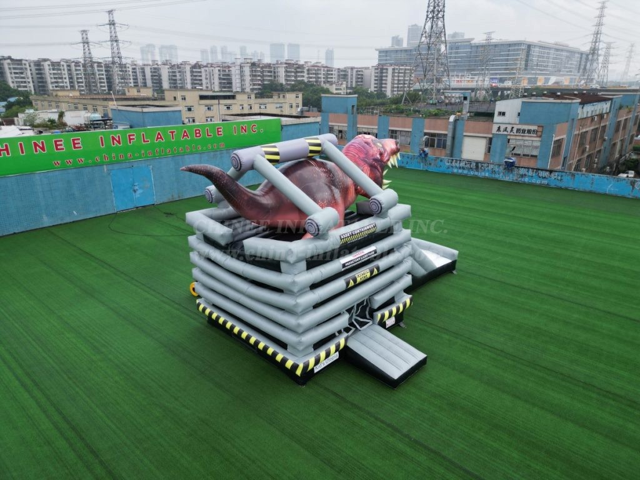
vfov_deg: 56.8
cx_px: 320
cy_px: 240
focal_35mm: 24
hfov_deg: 71.6
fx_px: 444
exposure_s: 1/2500
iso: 150
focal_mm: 6.72
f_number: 1.7
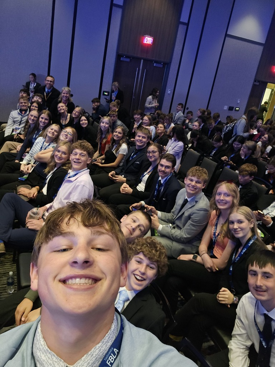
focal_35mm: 25
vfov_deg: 69.4
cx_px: 138
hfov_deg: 54.9
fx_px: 265
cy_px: 184
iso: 500
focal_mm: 3.3
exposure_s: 1/30.1
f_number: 2.2
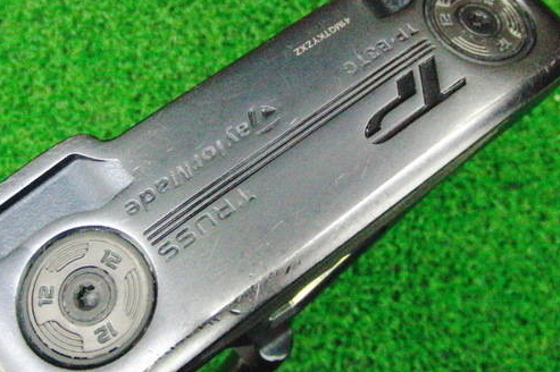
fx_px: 777
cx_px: 249
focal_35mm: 50
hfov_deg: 39.6
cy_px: 140
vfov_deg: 26.9
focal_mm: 6.42
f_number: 3.6
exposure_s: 1/200
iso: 3200
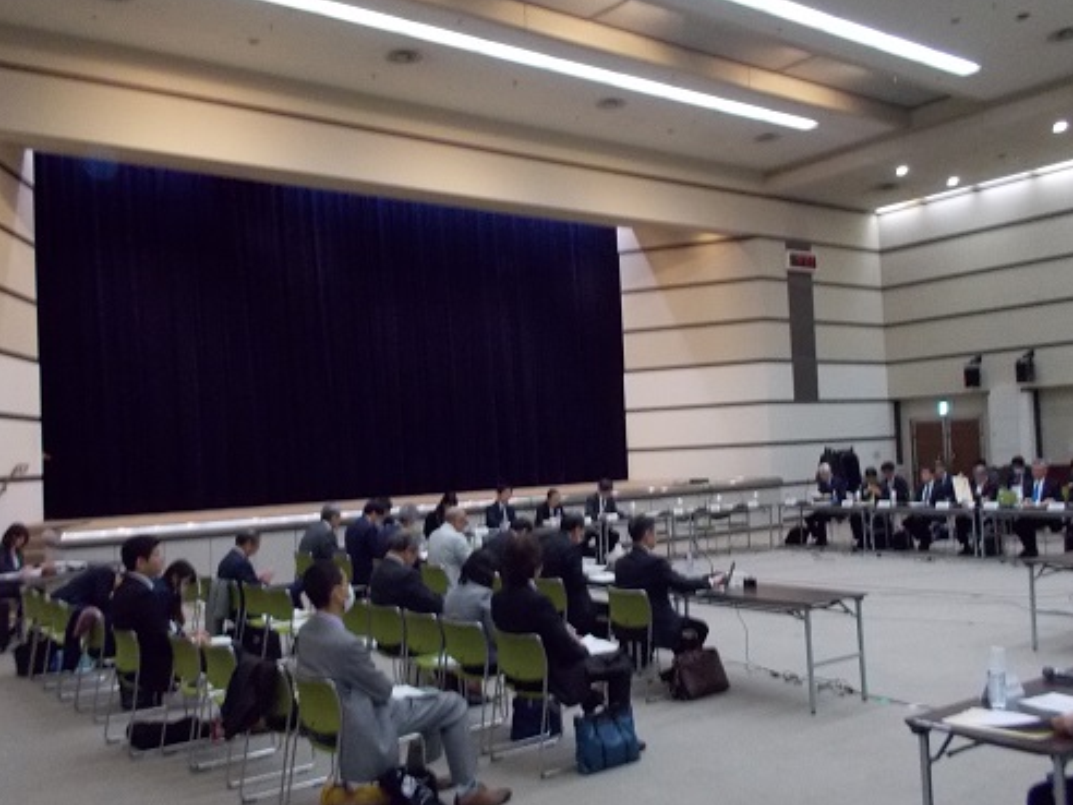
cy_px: 408
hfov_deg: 55.2
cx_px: 602
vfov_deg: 42.9
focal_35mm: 33
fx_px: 1023
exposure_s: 1/30
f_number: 3.3
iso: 500
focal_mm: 4.1
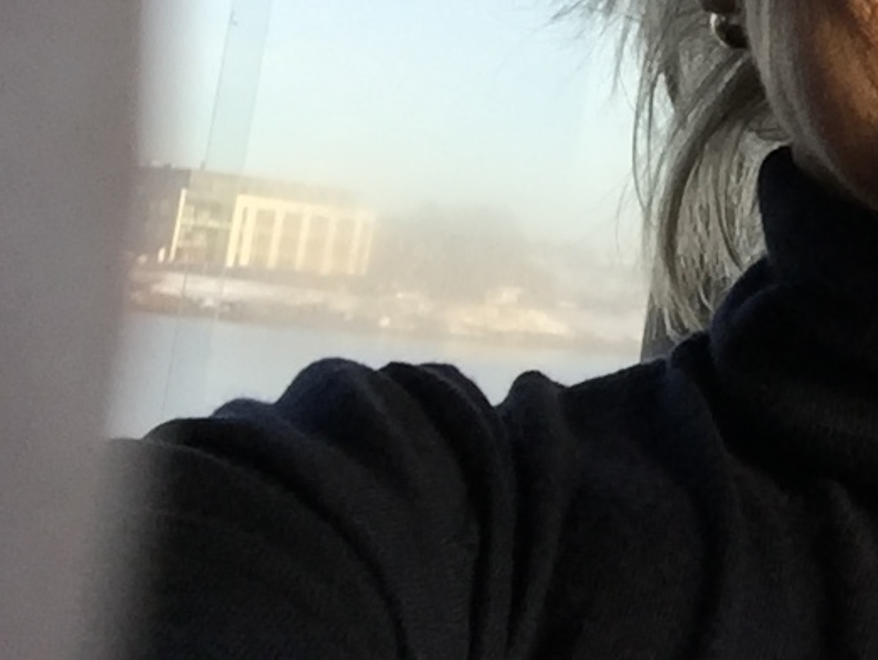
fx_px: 1929
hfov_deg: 23.8
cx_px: 1002
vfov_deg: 18.8
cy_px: -22
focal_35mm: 76
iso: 32
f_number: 2.2
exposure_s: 1/494
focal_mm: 2.65
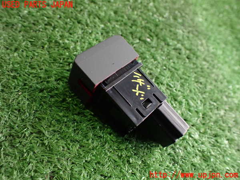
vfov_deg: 46.8
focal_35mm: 30
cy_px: 90
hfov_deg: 60.0
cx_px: 120
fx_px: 208
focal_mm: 5.4
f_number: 2.3
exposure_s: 1/100
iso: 800
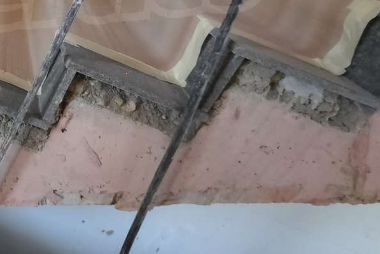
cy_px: -32
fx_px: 359
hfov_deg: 42.1
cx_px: -51
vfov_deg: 33.4
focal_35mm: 34
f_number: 2.2
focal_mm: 1.74
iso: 250
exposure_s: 1/25
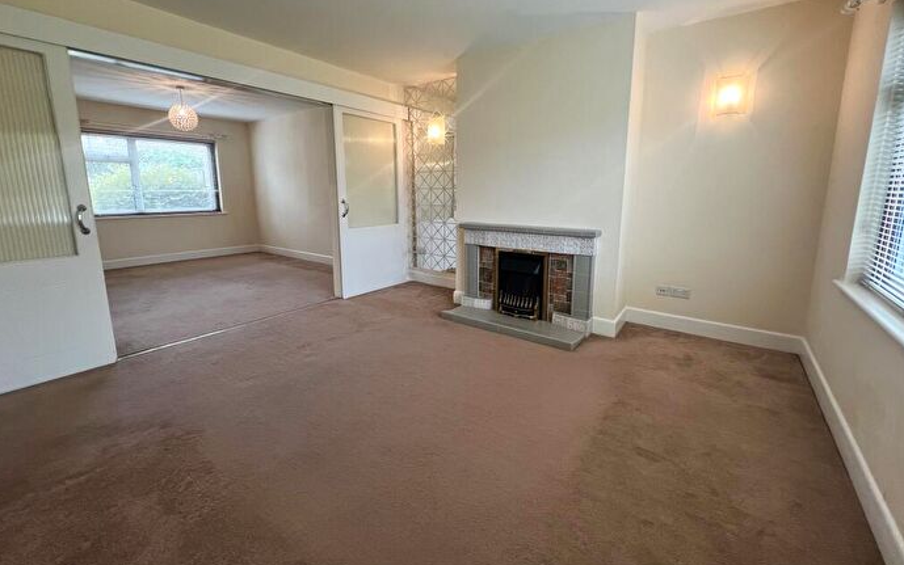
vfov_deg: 78.5
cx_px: 451
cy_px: 256
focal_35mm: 14
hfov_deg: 105.3
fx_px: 345
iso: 160
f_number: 1.8
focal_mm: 1.57
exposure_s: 1/50
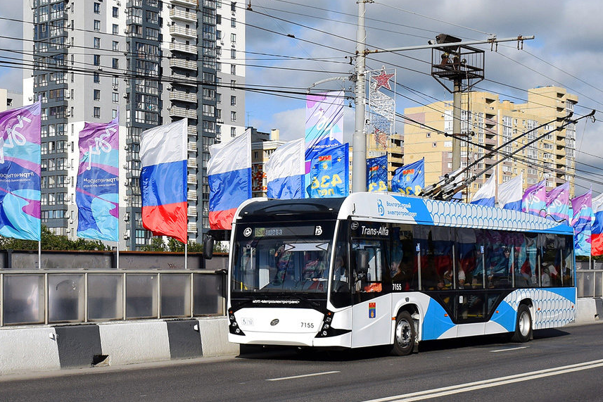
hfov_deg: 38.1
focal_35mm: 52
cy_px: 93
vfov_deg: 25.6
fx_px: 871
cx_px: 256
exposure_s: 1/640
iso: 200
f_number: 9
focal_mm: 20
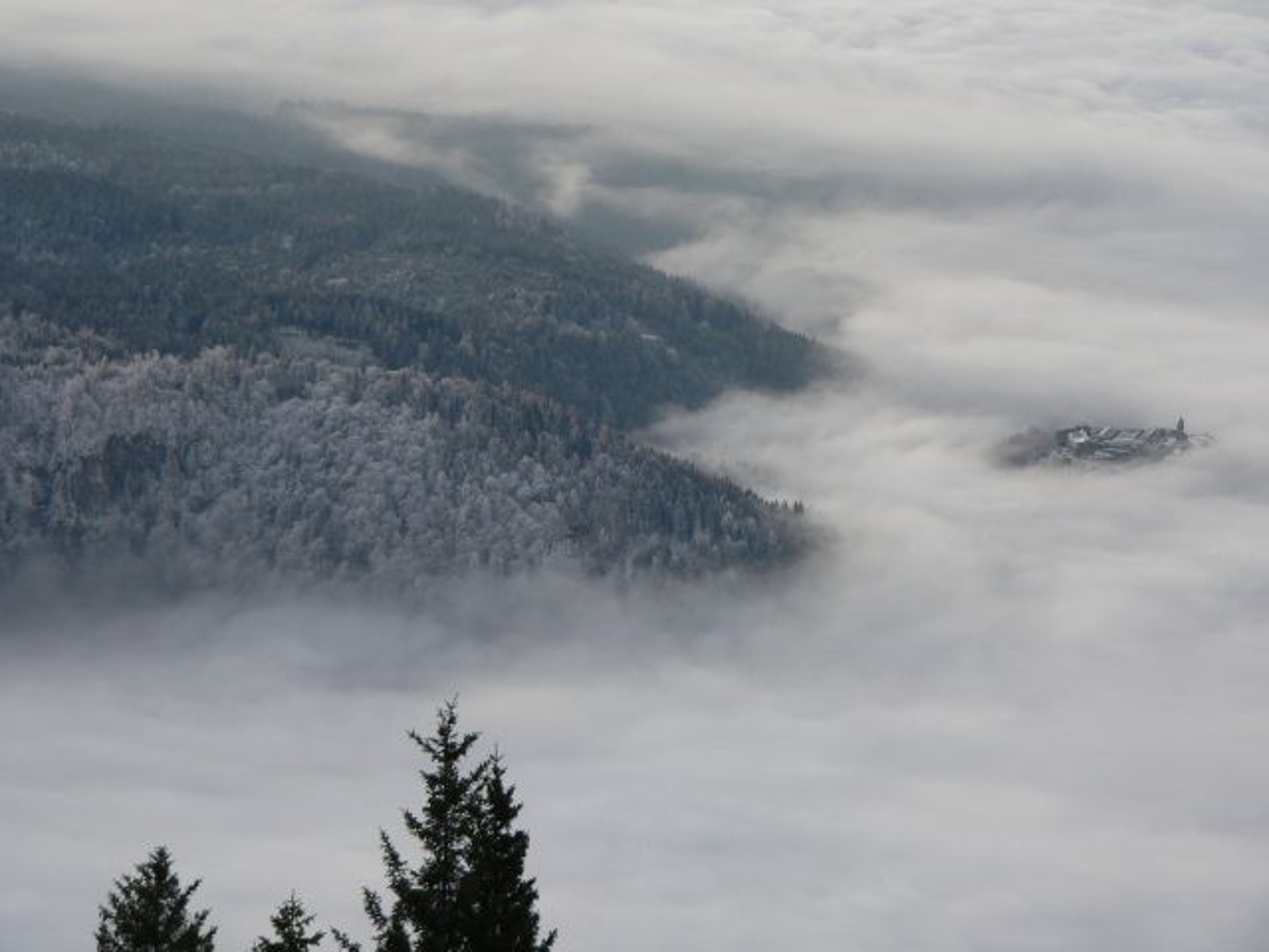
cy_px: 476
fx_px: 4362
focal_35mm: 119
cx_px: 634
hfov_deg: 16.6
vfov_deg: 12.5
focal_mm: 19.9
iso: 80
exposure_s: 1/60
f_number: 2.8
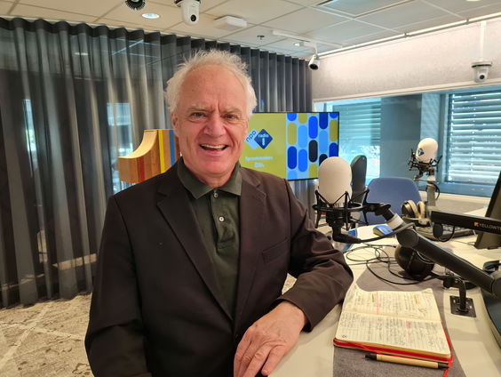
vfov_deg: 53.1
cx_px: 250
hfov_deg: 67.3
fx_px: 377
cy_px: 188
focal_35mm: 26
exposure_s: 1/50
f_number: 1.8
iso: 160
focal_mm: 5.4
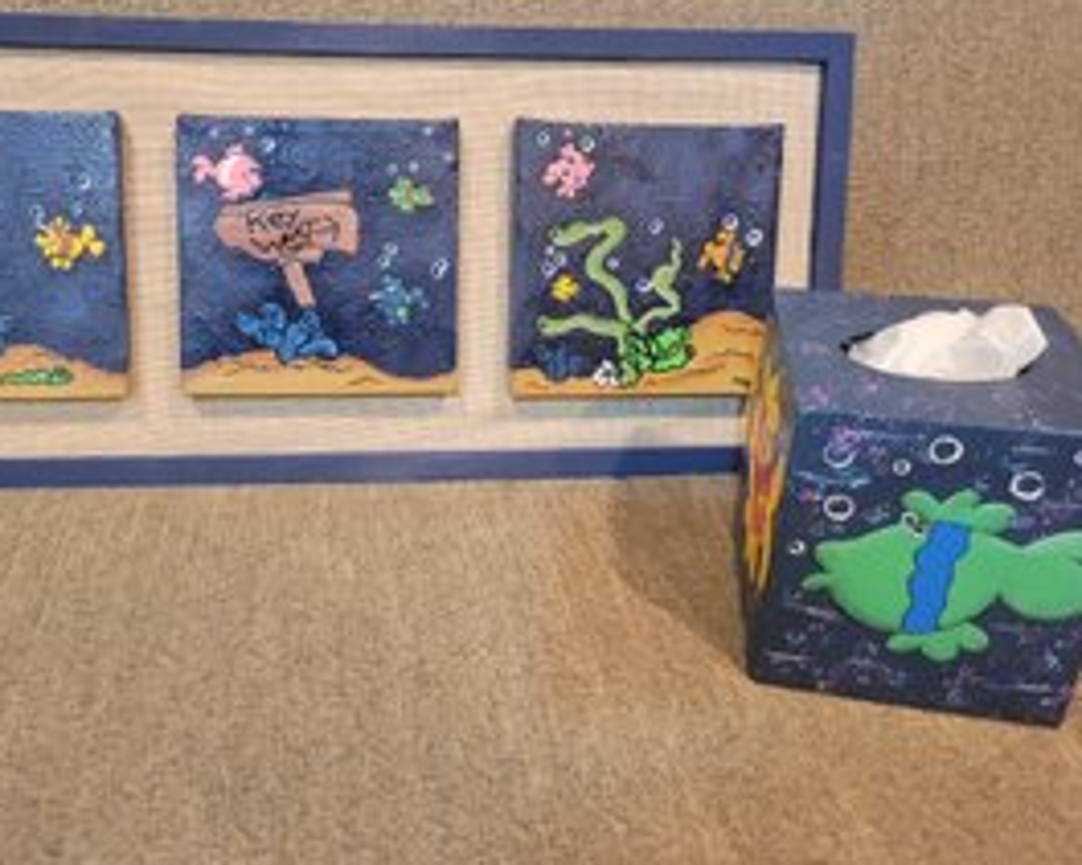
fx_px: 1056
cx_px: 412
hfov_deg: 53.7
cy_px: 375
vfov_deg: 44.4
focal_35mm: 33
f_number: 1.8
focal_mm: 5.4
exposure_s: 1/40
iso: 500
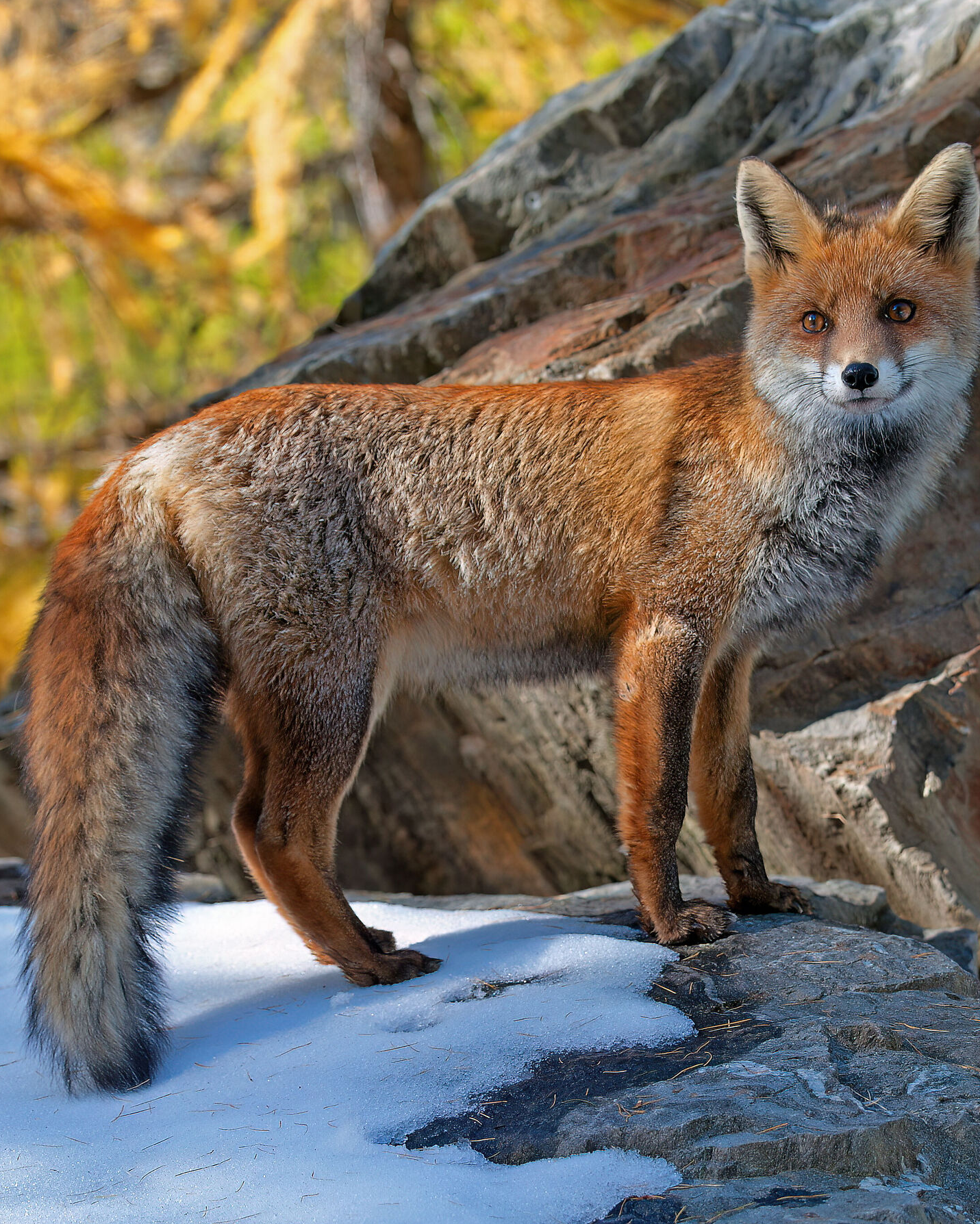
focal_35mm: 131
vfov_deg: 14.7
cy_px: 609
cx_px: 662
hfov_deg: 11.8
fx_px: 4748
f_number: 3.5
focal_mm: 50
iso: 100
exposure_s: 1/250
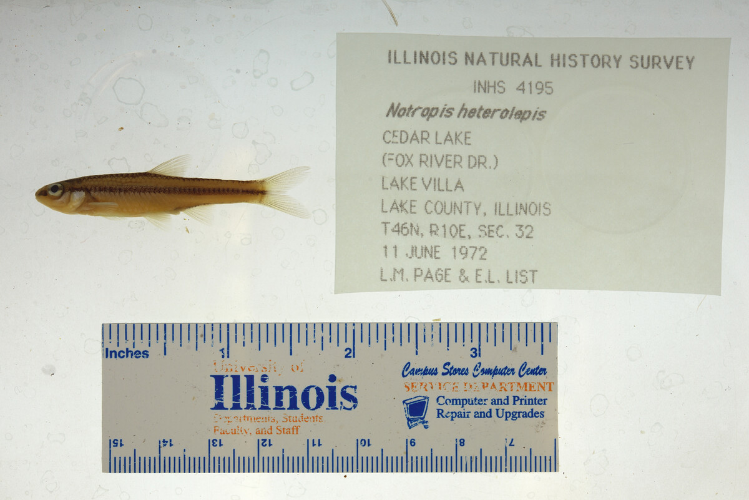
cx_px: 374
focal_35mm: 60
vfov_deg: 22.6
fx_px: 1249
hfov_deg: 33.4
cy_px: 250
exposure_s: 1/200
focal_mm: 60
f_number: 10
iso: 100
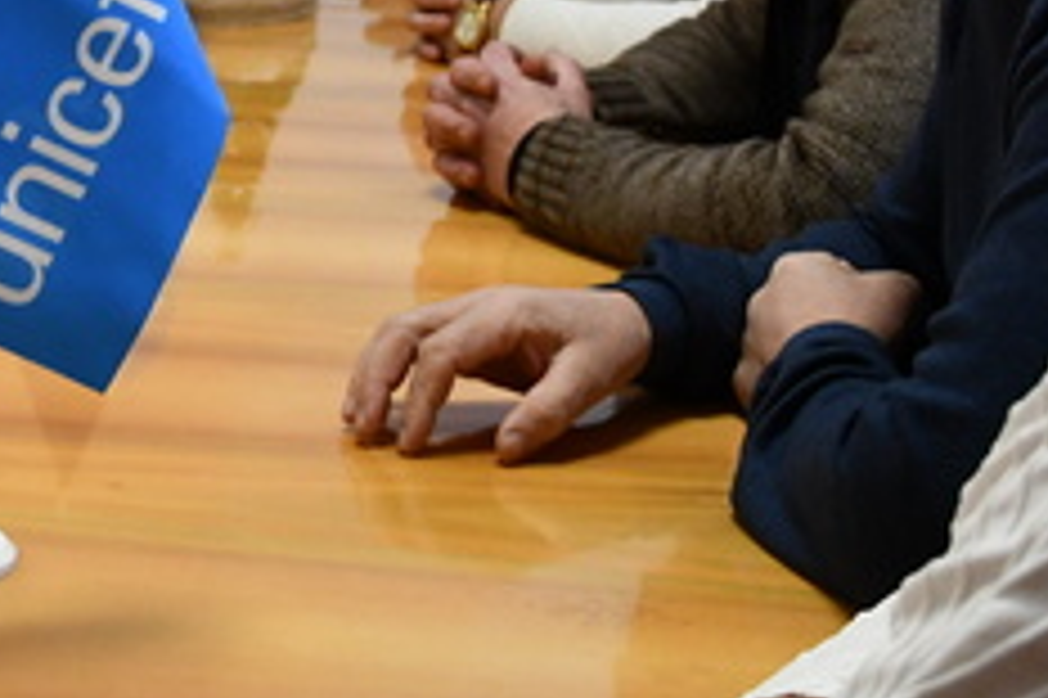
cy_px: -52
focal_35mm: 95
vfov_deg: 14.1
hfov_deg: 20.5
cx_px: -99
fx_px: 2764
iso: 1600
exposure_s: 1/125
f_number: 3.5
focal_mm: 18
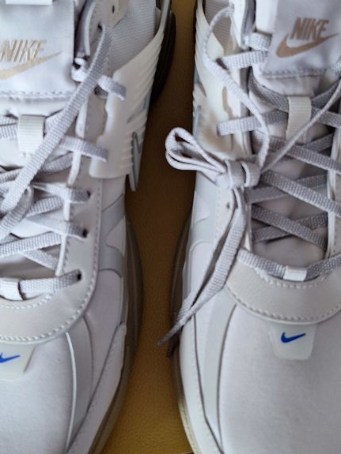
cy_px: 185
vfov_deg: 46.6
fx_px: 526
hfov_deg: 35.9
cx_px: 158
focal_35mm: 40
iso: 250
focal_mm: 5.54
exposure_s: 1/50
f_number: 1.8
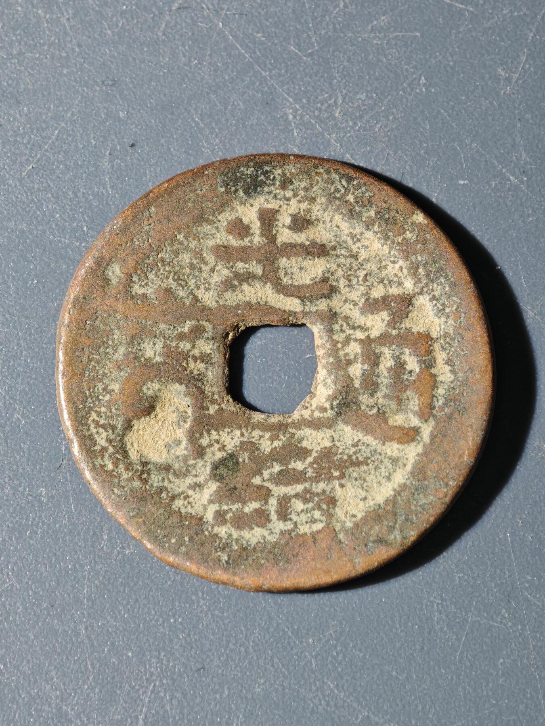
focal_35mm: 97
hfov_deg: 15.2
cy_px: 363
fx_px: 2036
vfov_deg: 20.2
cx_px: 272
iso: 400
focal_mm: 9
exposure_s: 1/97.1
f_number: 2
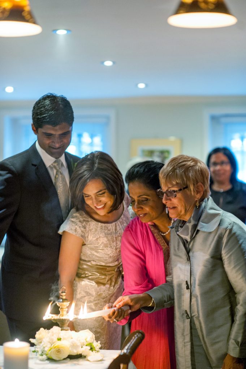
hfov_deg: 16.0
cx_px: 123
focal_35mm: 85
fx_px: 873
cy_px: 184
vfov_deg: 23.9
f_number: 2.5
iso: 2000
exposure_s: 1/60
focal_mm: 85
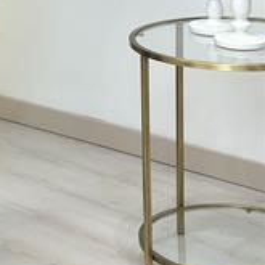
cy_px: -92
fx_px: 1187
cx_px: -53
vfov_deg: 12.3
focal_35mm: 137
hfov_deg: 12.4
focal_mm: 6.86
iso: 64
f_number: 1.78
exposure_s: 1/138
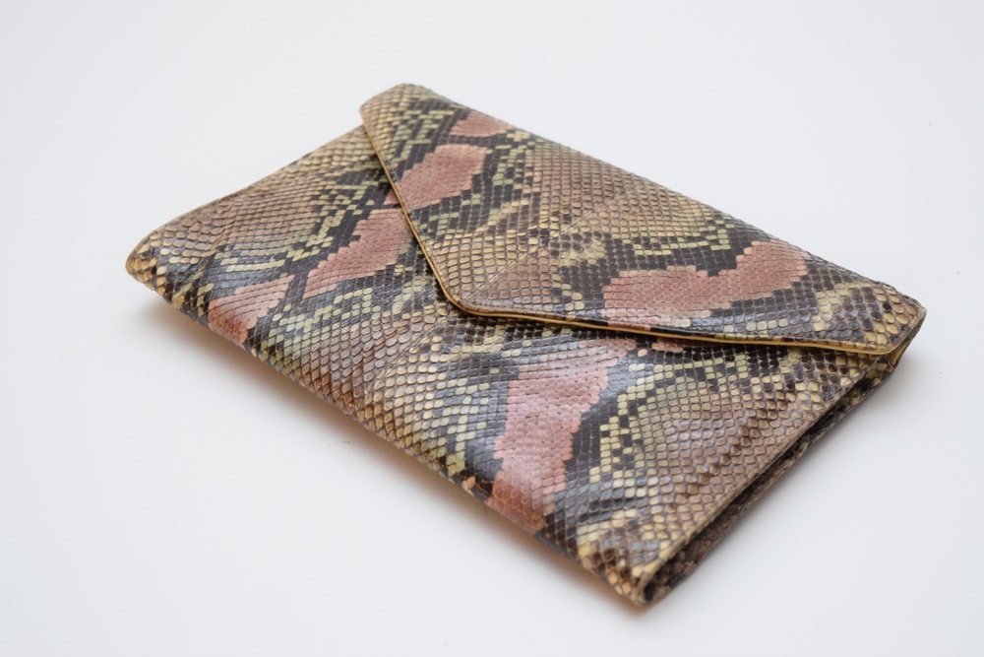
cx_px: 492
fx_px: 1845
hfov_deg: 29.9
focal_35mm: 68
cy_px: 328
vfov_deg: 20.2
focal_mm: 45
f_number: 5
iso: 1100
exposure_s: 1/60
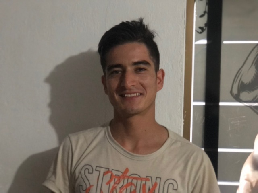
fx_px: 425
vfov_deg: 25.7
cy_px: 96
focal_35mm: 57
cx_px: 129
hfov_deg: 33.8
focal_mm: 6.6
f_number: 2.8
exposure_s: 1/30
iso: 1250
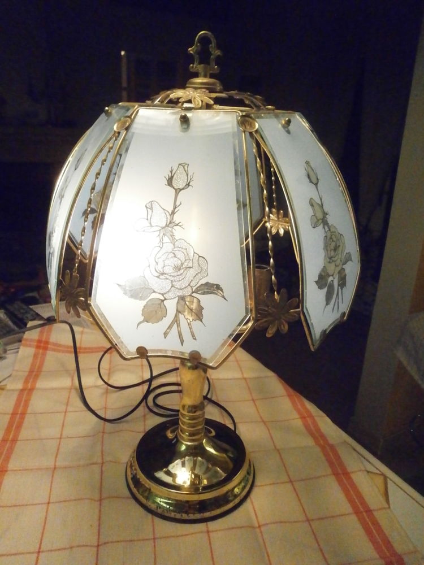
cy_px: 282
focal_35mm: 26
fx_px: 425
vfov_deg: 67.3
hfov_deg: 53.1
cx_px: 212
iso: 1600
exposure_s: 1/250
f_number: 2.8
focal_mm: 4.7
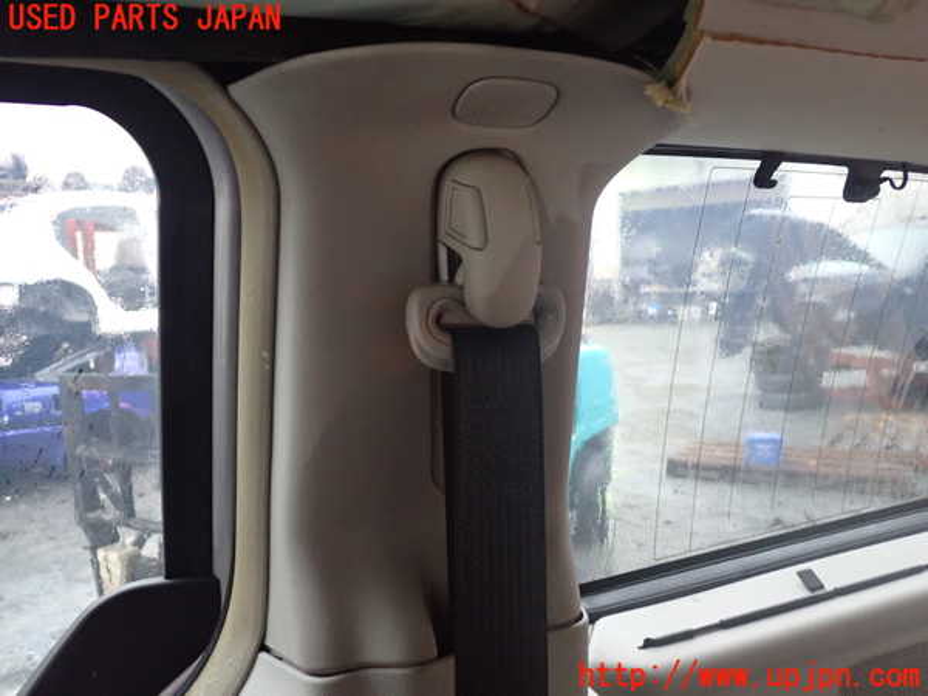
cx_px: 464
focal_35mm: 30
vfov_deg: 46.8
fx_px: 804
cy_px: 348
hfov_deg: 60.0
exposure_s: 1/25
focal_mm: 5.4
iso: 800
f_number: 2.3
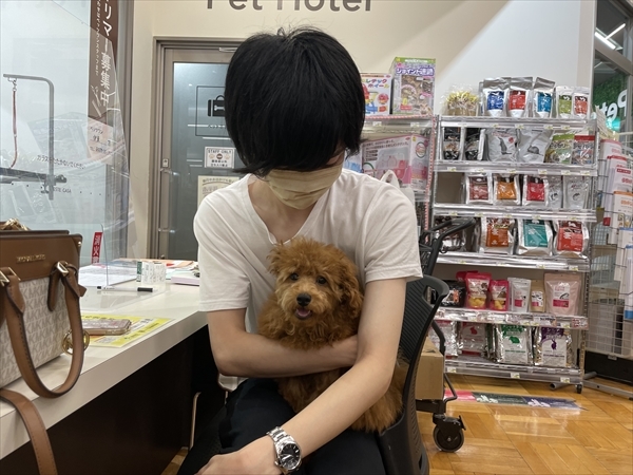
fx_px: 475
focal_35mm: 26
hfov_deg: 67.3
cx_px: 316
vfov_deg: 53.1
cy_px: 238
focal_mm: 4.2
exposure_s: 1/100
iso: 80
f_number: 1.6
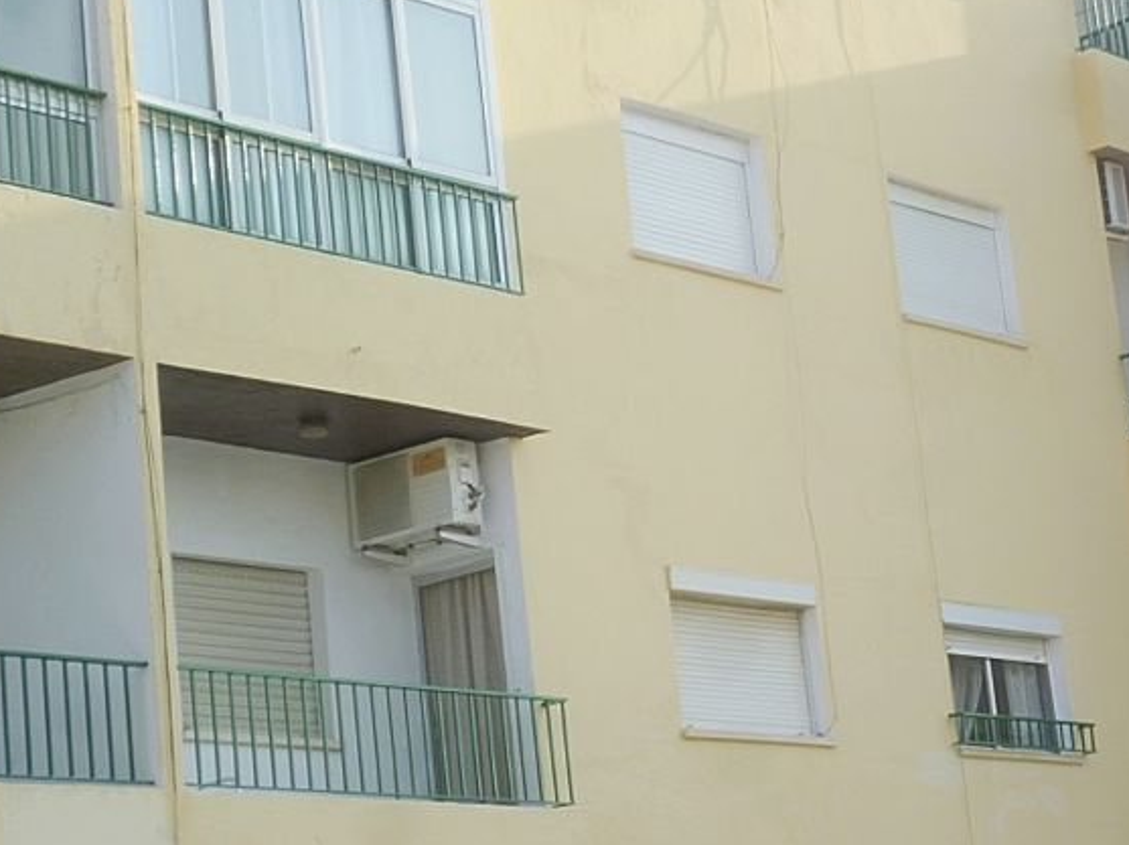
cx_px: 654
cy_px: 347
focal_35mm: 119
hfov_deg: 16.6
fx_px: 3879
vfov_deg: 12.4
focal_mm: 16.8
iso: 80
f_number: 5.4
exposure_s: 1/320
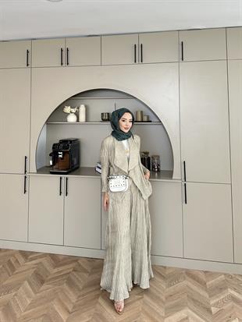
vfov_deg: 71.6
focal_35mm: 24
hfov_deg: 56.8
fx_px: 224
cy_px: 161
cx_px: 121
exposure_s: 1/121
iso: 125
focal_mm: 6.86
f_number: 1.78
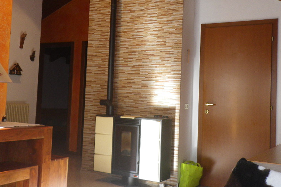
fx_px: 359
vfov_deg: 29.2
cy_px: 74
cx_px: 140
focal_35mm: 46
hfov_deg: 42.7
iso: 125
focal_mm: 6.2
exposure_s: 1/60
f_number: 3.8
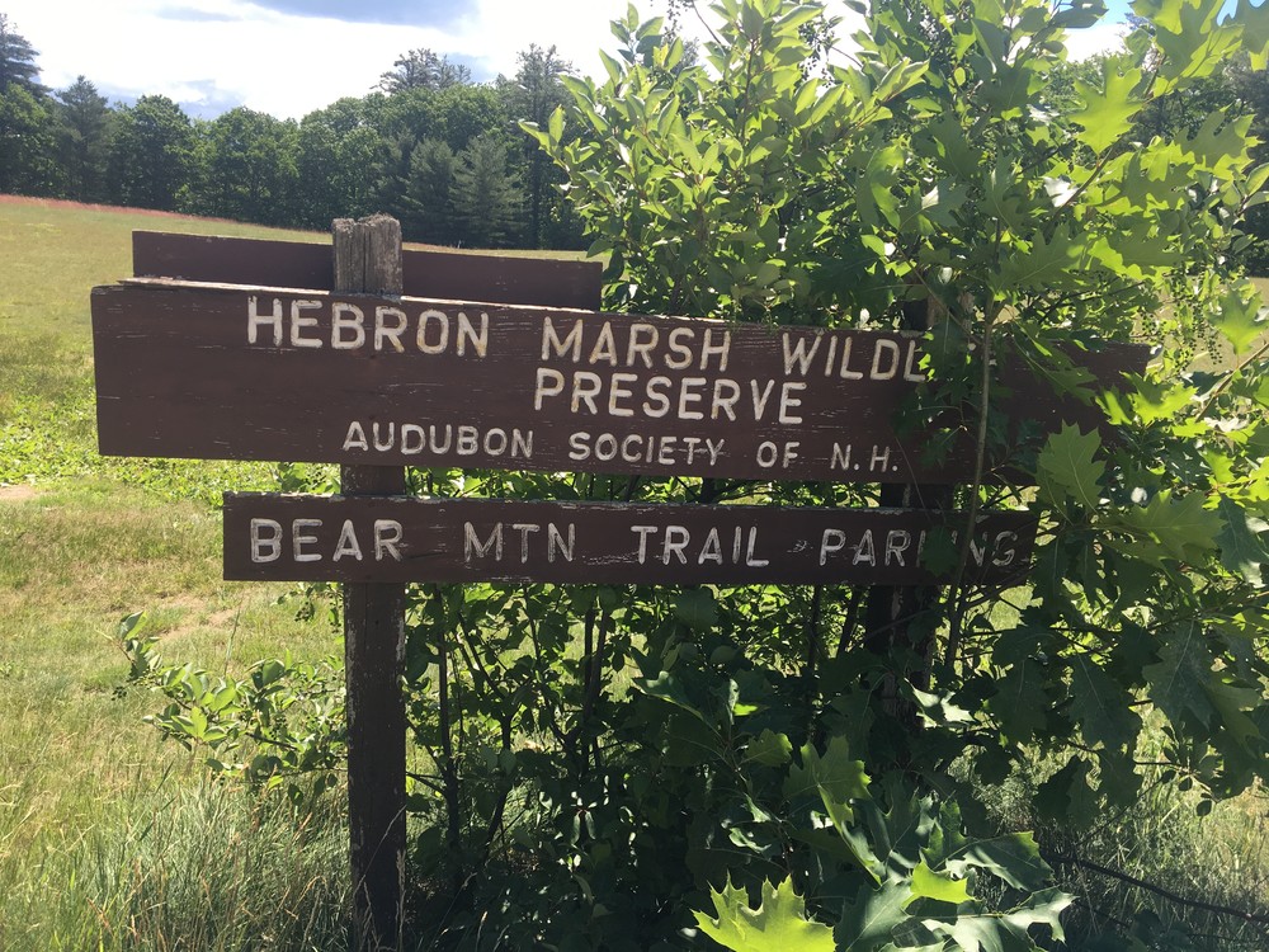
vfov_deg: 48.2
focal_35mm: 29
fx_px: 1063
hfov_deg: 61.7
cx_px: 634
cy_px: 476
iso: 25
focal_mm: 4.15
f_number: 2.2
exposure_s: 1/557
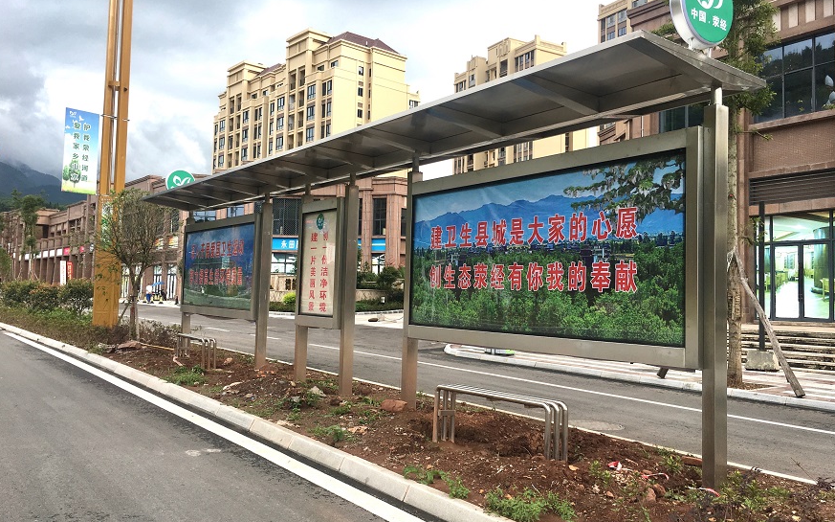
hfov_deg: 61.3
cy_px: 248
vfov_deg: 40.6
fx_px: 705
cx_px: 416
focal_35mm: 31
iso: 25
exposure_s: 1/569
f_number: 2.2
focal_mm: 4.15
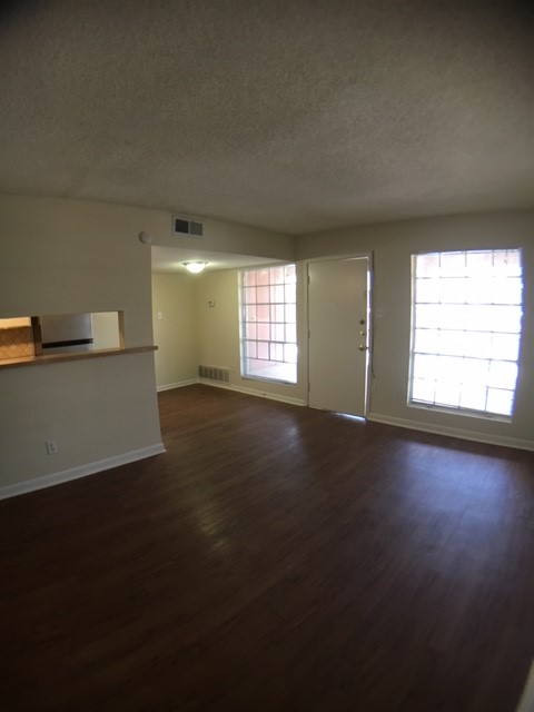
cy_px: 356
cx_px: 267
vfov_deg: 61.7
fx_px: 596
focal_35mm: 29
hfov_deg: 48.2
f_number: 2.2
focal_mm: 4.15
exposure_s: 1/30
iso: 125
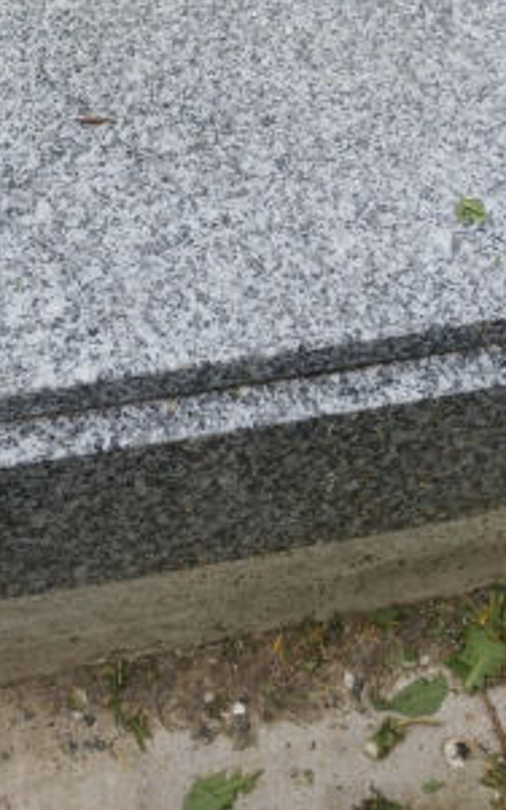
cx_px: 124
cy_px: -240
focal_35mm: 65
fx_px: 1435
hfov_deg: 19.8
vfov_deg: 26.7
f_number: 16
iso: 100
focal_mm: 16
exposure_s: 1/80
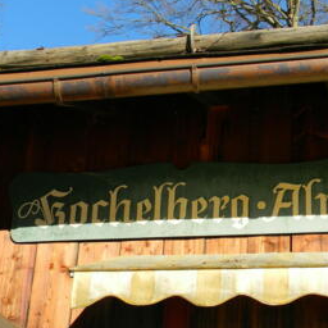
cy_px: 191
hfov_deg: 23.6
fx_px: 783
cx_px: 204
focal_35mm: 73
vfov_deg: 23.6
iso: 80
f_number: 3.7
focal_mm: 6.4
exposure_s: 1/426
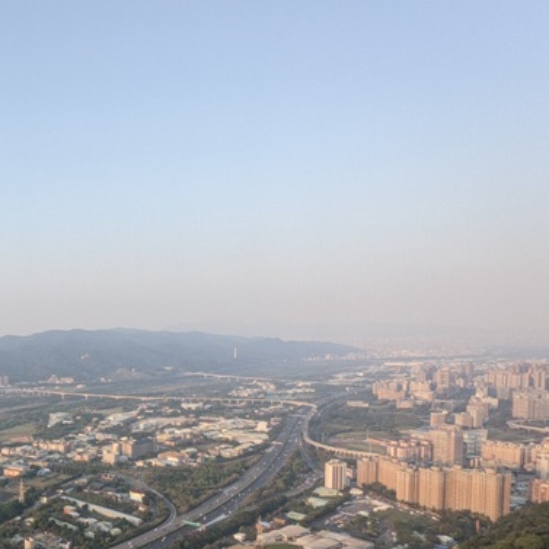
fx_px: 538
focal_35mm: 30
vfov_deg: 52.7
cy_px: 377
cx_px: 26
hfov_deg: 47.0
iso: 46
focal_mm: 2.22
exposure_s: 1/313
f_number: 2.2
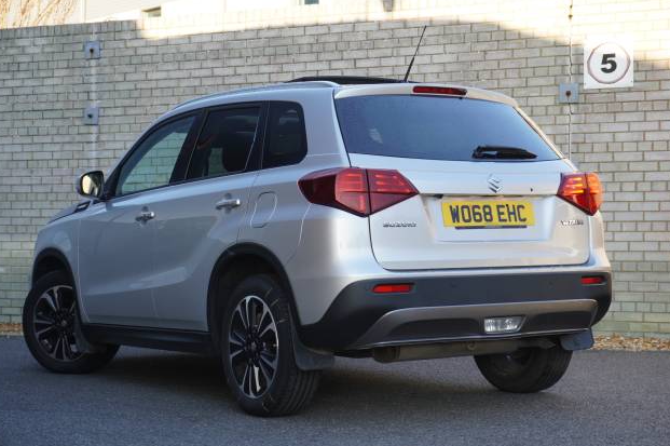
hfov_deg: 29.7
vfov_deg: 20.0
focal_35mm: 68
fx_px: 1265
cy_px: 226
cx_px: 331
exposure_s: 1/90
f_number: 5.6
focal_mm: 44
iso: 250
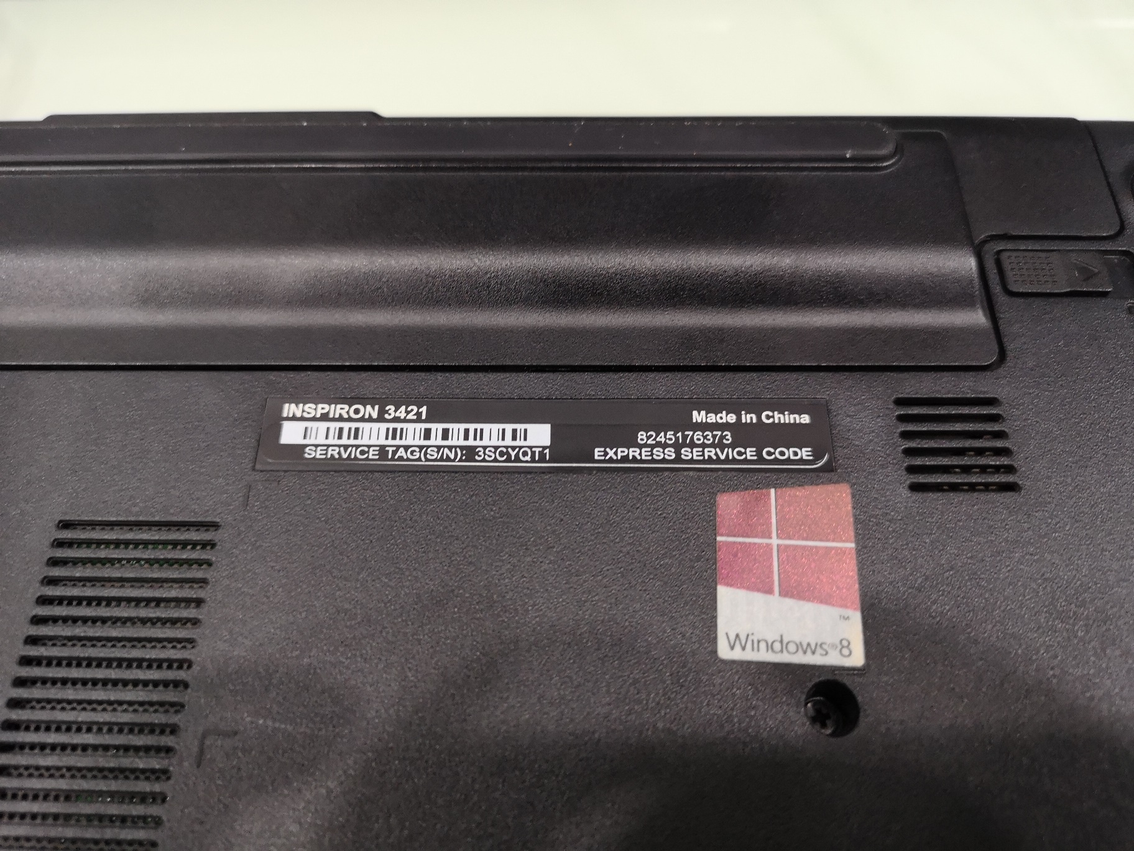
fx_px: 885
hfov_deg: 65.3
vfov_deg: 51.4
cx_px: 567
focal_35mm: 27
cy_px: 426
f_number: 1.8
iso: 400
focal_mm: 3.95
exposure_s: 1/50
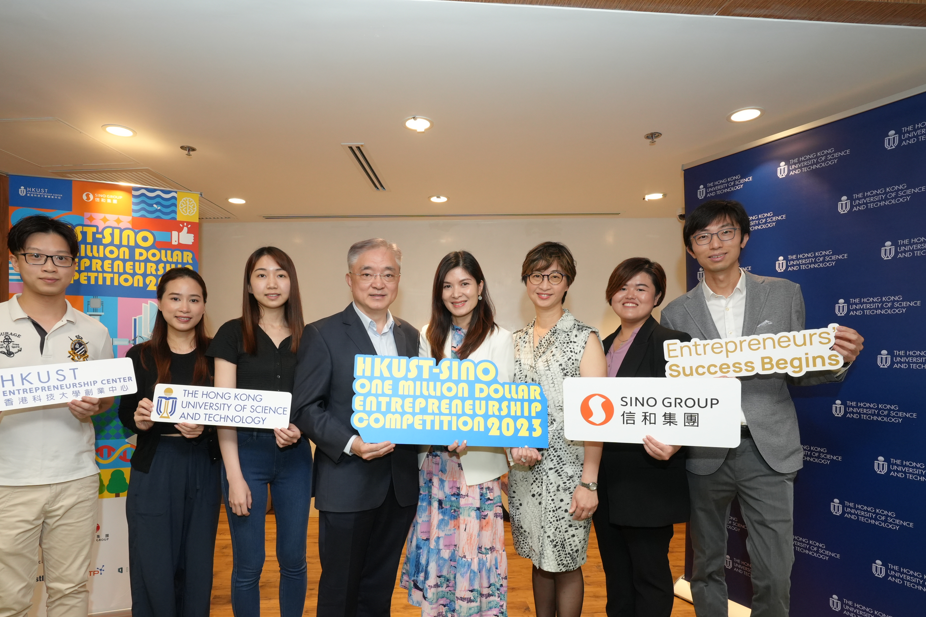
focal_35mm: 21
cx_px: 433
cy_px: 369
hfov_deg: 81.1
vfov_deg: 59.0
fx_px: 540
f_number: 7.1
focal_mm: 17
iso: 1600
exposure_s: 1/80
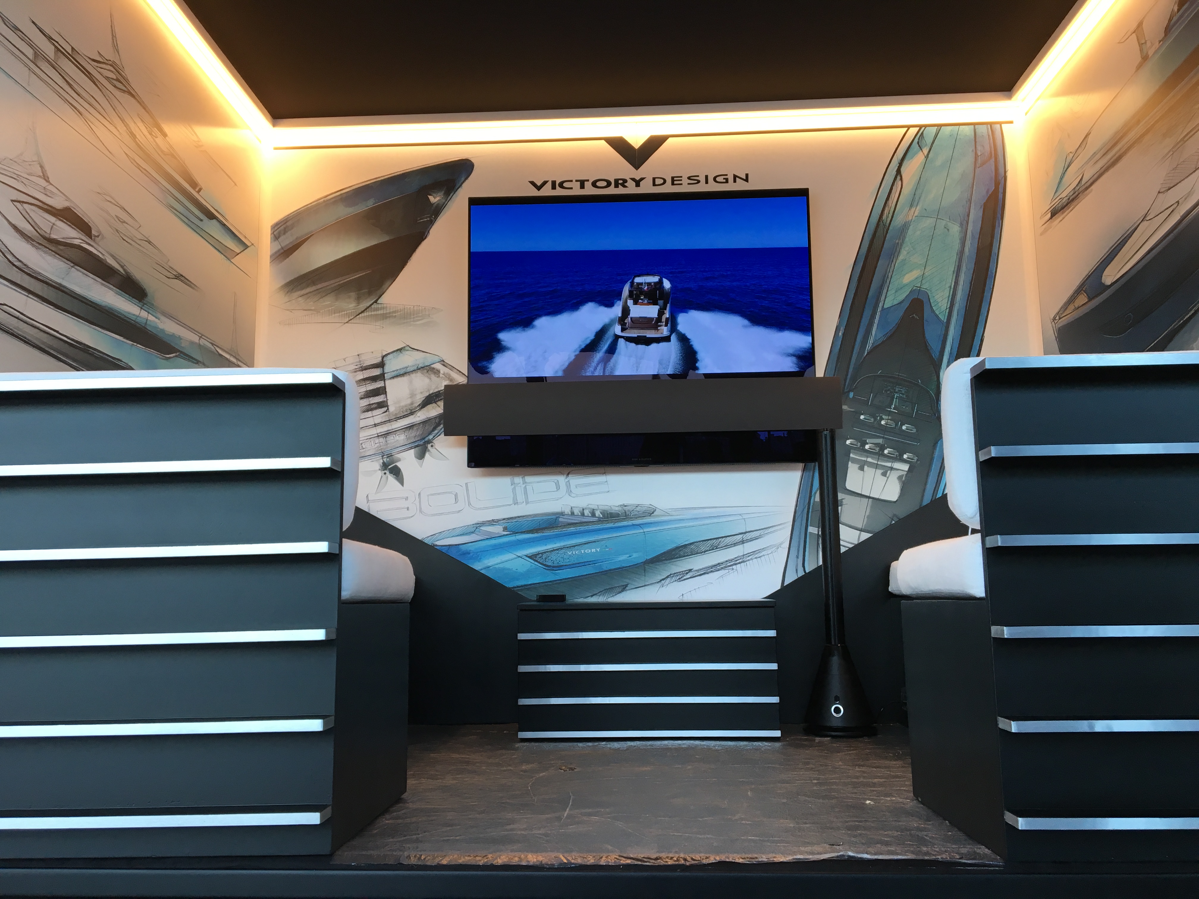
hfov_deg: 61.7
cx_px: 600
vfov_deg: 48.2
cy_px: 450
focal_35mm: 29
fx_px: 1004
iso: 25
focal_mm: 4.15
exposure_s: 1/33
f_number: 2.2
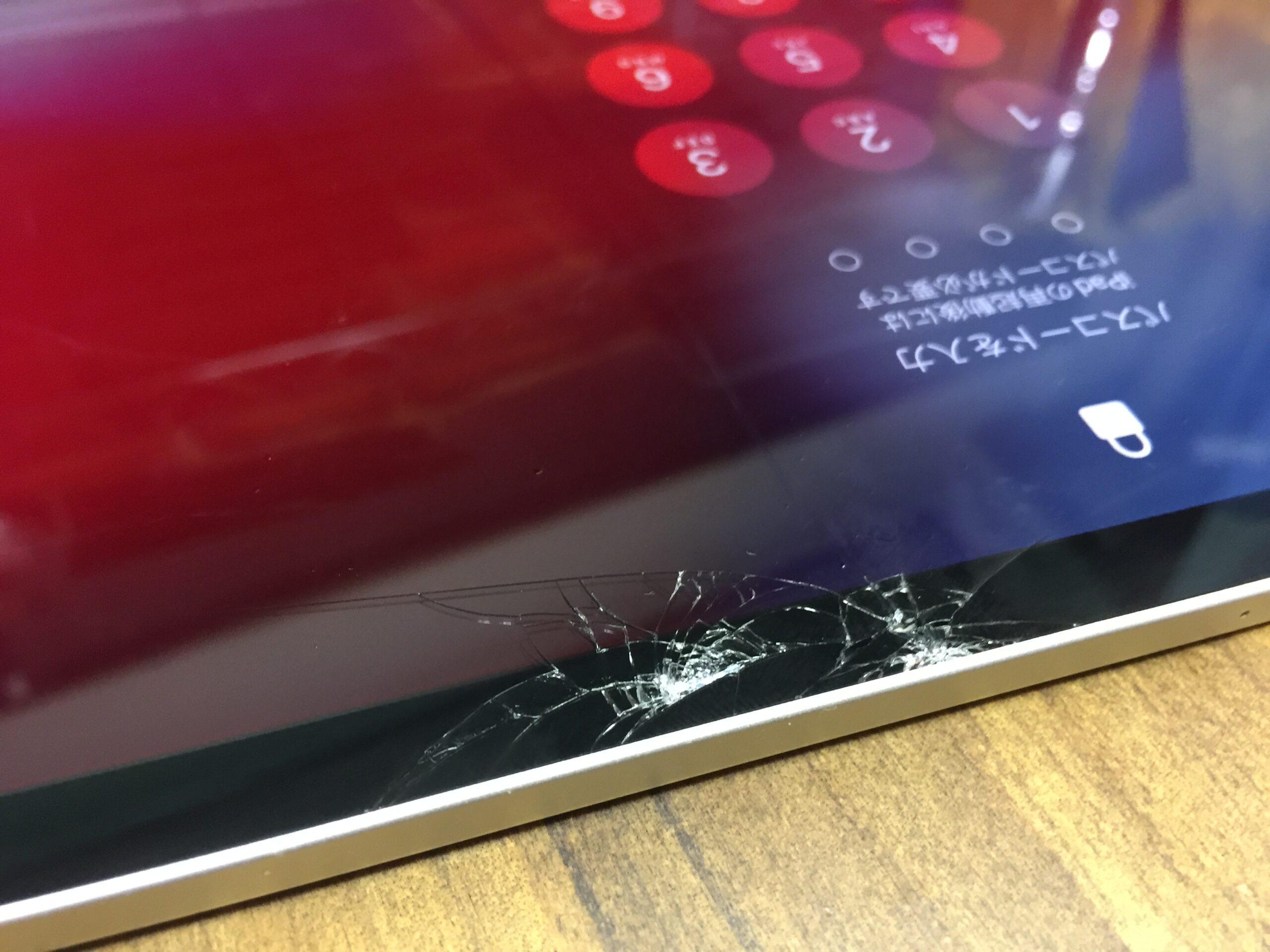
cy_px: 476
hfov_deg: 61.7
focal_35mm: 29
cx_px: 635
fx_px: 1064
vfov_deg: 48.2
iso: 125
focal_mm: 4.15
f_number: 2.2
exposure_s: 1/8
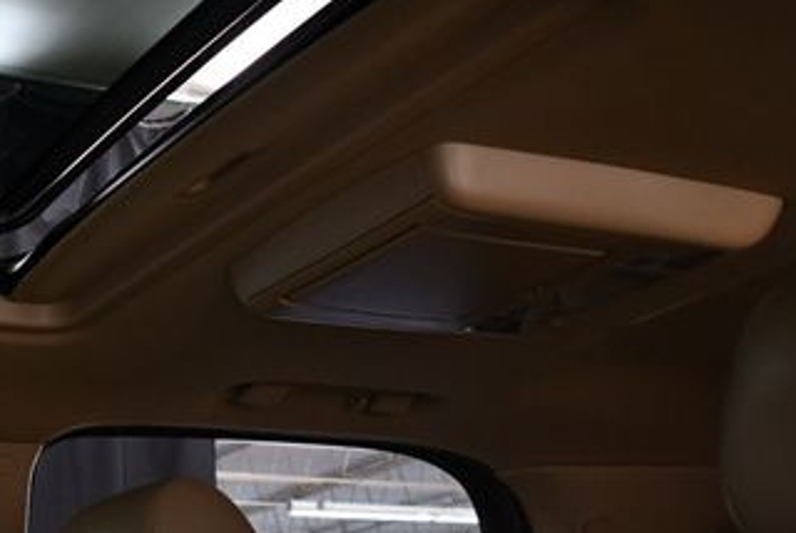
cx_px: 32
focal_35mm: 72
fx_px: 1593
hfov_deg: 26.8
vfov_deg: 18.8
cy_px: 122
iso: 800
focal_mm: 18
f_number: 3.5
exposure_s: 1/200
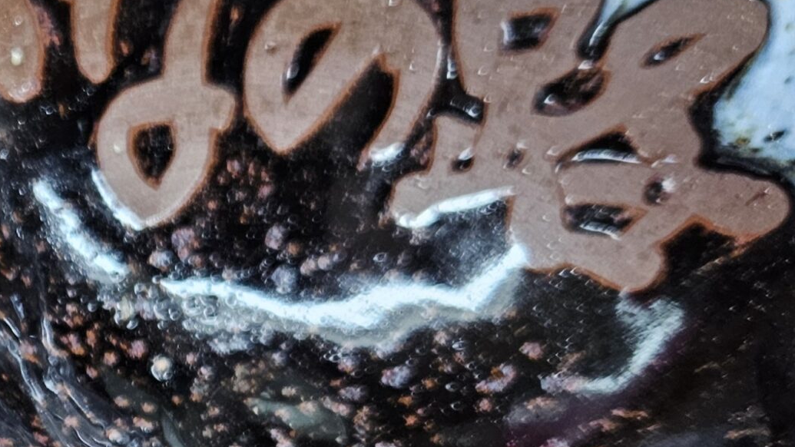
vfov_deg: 18.8
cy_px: 463
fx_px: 1307
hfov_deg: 29.8
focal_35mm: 62
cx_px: -114
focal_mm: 5.4
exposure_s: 1/120
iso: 160
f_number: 1.8
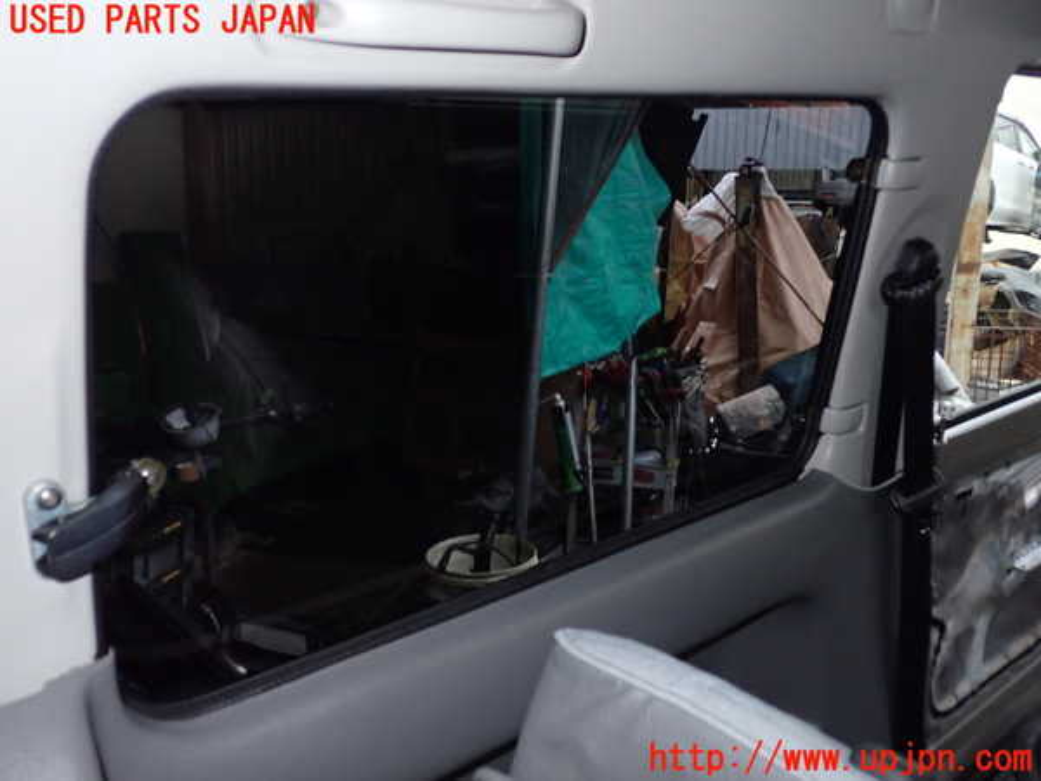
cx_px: 520
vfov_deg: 46.8
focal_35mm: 30
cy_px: 390
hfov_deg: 60.0
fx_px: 902
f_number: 6.3
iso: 640
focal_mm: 5.4
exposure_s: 1/30
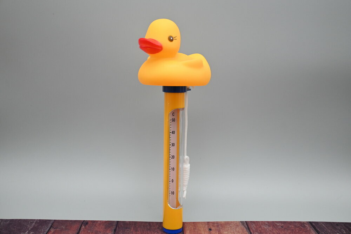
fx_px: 388
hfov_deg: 48.7
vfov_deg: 33.6
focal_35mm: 40
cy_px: 117
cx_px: 176
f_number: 4.5
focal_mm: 26.5
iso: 900
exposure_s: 1/125
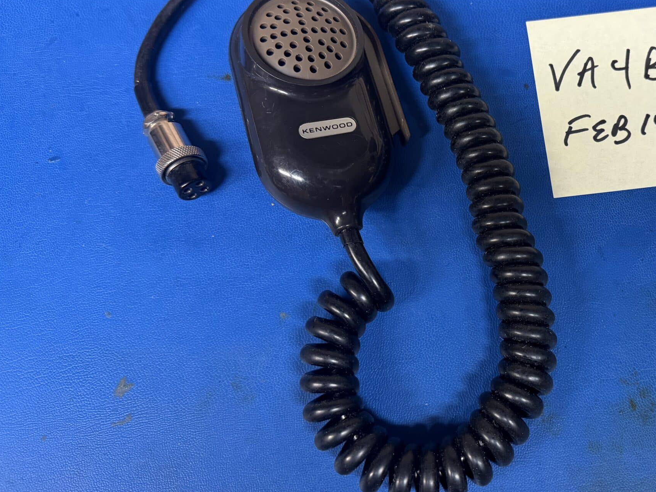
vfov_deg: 39.4
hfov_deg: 49.8
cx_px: 472
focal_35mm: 36
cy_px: 188
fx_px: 682
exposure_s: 1/60
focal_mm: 6.76
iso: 400
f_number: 1.78
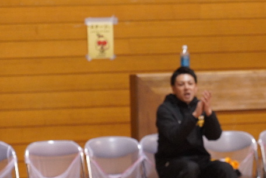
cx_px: 316
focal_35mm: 272
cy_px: 86
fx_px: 2010
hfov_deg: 7.5
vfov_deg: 5.1
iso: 5000
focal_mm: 105
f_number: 4
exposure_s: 1/160
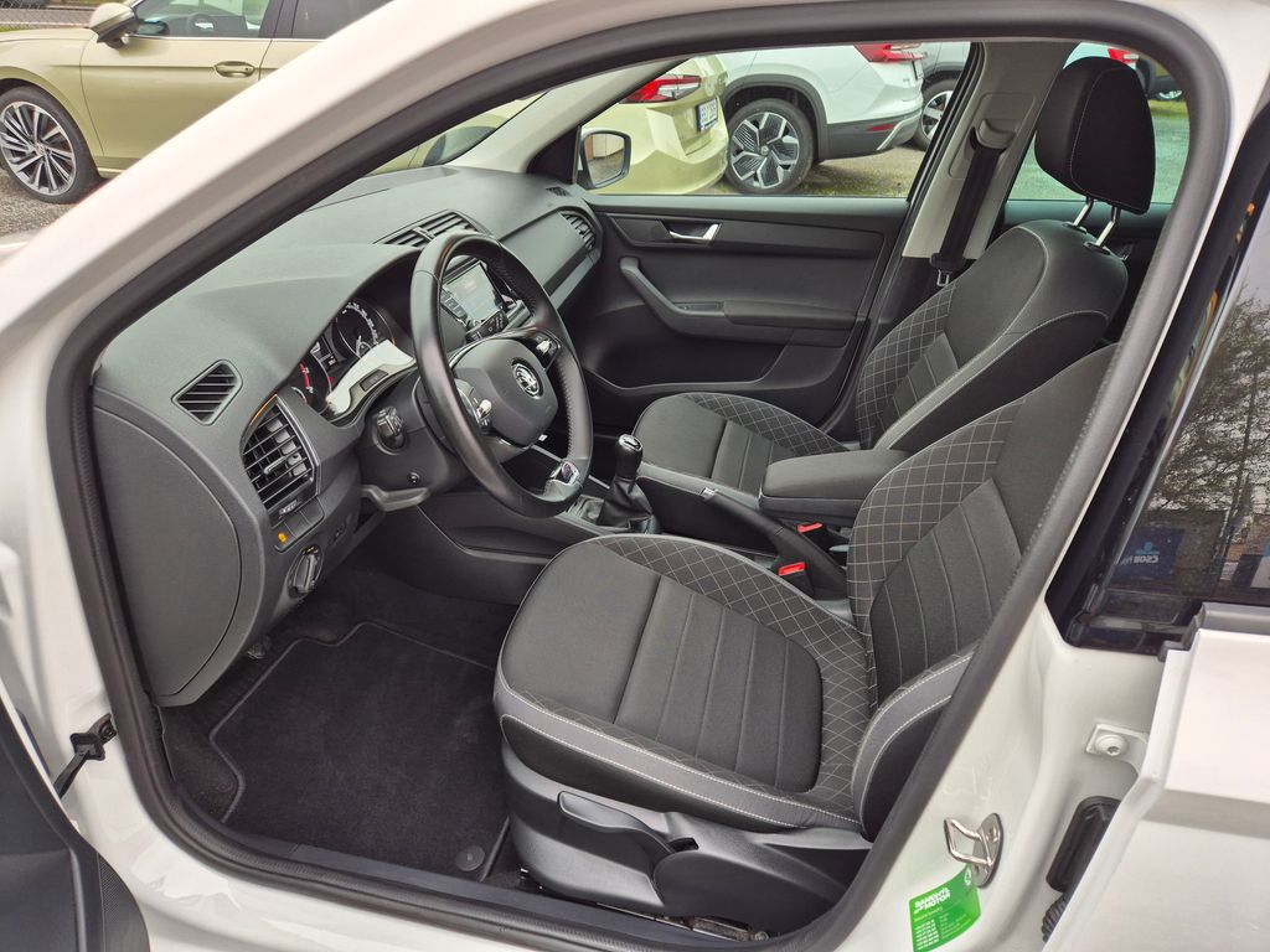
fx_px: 844
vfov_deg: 58.9
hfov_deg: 73.9
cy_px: 476
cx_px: 635
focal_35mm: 23
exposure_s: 1/180
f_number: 1.8
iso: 80
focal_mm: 5.4
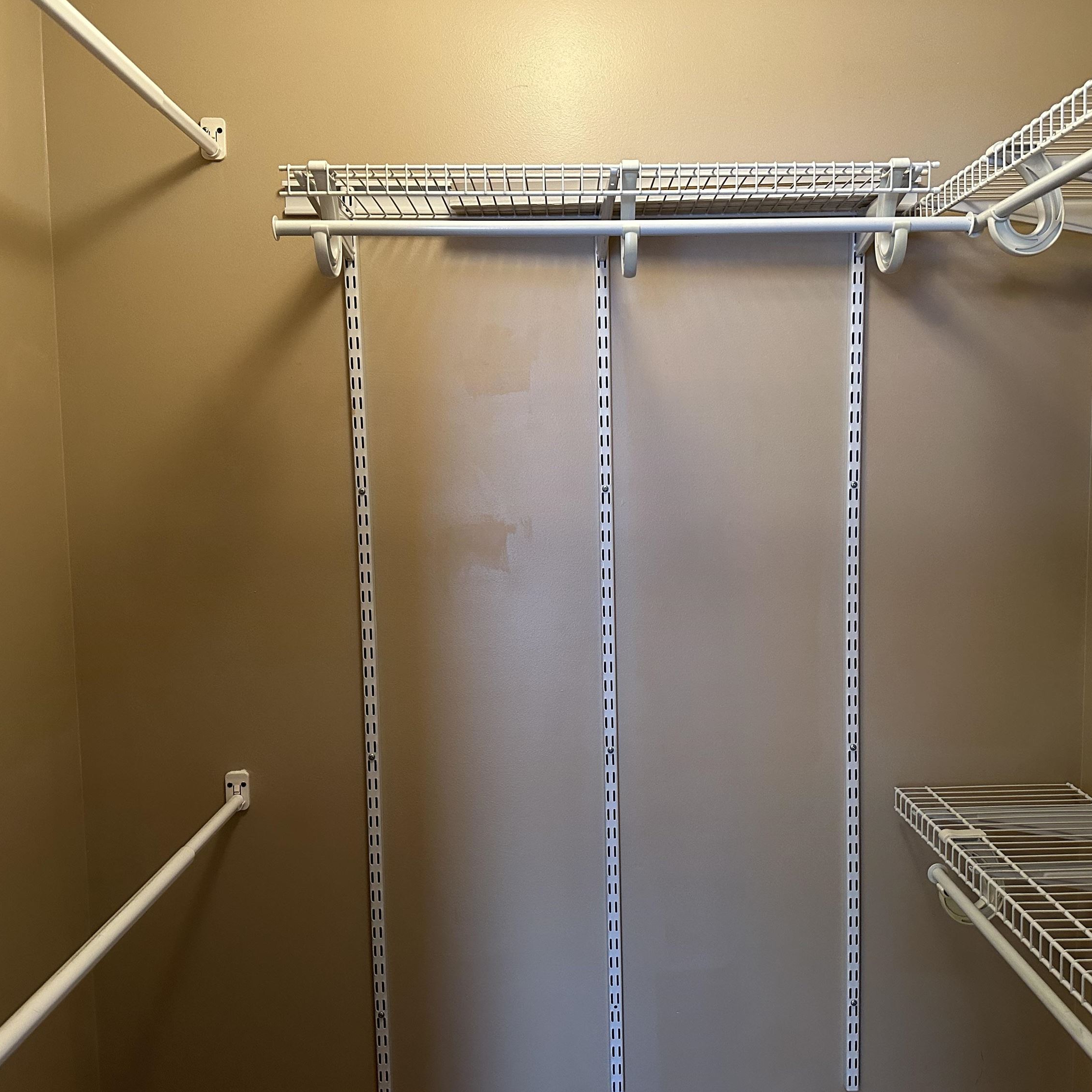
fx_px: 1035
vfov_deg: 55.6
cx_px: 597
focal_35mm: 29
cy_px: 552
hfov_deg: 55.5
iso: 500
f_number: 1.78
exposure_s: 1/60
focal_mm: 6.86
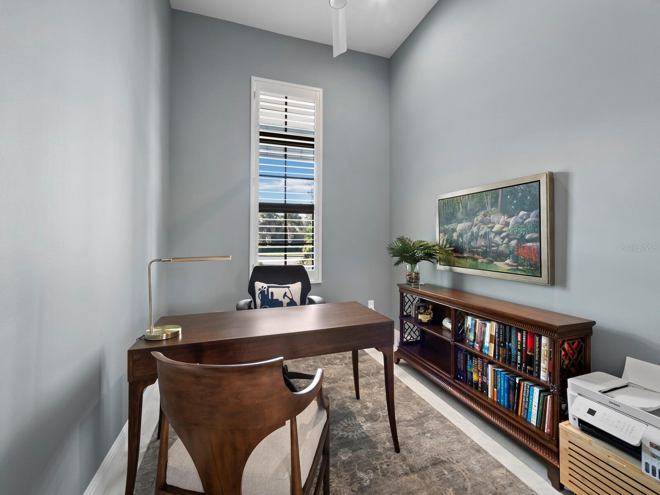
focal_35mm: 14
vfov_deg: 85.7
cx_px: 330
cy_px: 248
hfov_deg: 102.0
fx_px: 267
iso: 250
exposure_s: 1
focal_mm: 7
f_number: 10
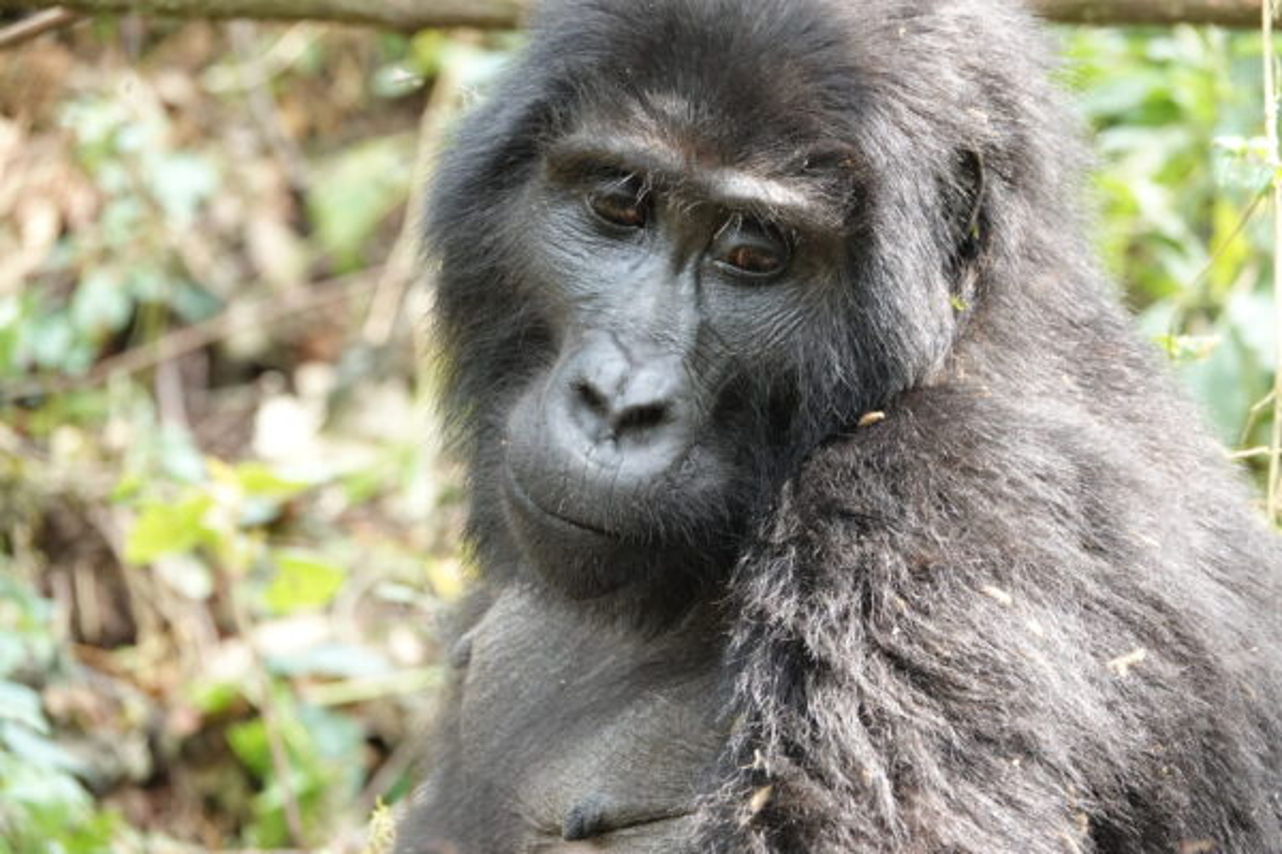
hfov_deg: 8.0
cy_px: 427
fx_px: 9116
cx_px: 641
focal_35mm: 256
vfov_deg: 5.4
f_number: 4
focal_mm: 93.9
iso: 800
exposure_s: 1/160
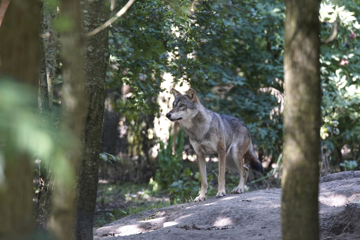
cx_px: 180
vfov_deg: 4.6
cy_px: 120
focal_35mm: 300
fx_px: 2999
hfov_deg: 6.9
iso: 320
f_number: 4
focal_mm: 200
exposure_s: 1/80
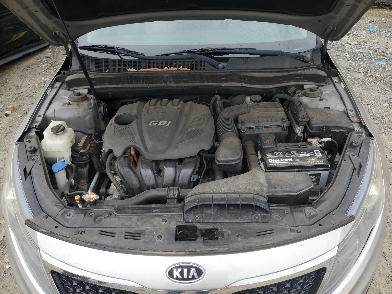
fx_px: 294
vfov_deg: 53.1
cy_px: 147
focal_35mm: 26
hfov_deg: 67.3
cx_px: 196
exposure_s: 1/227
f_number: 1.5
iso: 50
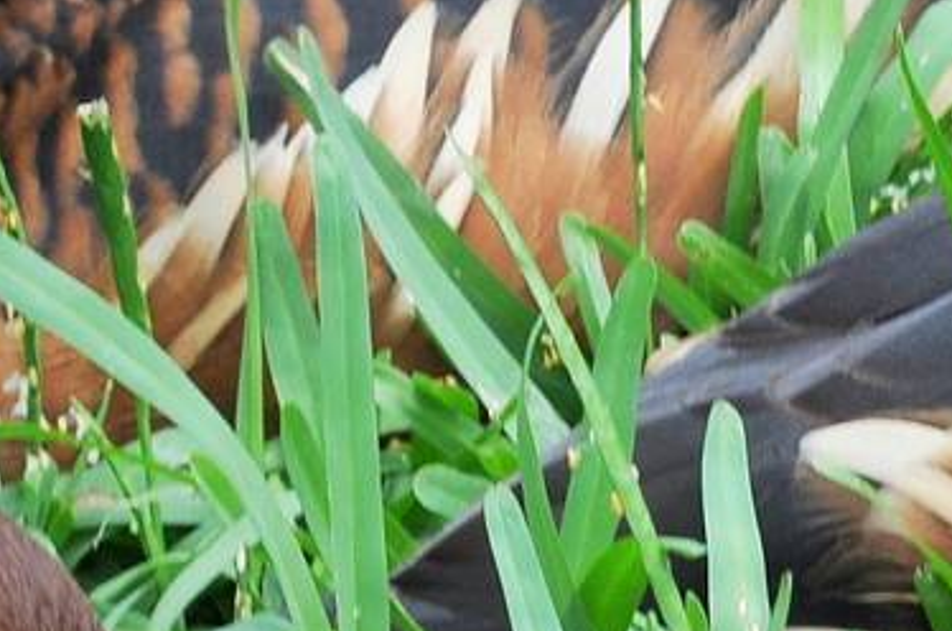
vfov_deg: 2.1
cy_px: 327
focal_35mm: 642
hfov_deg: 3.2
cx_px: 809
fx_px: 16948
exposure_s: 1/125
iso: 220
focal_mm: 100
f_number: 8
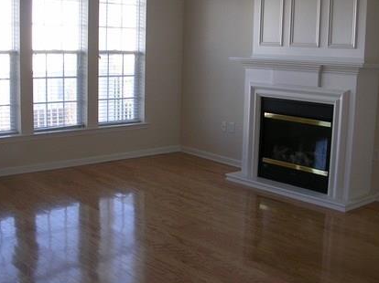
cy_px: 130
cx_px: 184
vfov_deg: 30.8
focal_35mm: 47
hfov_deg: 40.5
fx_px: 514
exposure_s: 1/37.5
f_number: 2.8
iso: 50
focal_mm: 5.8
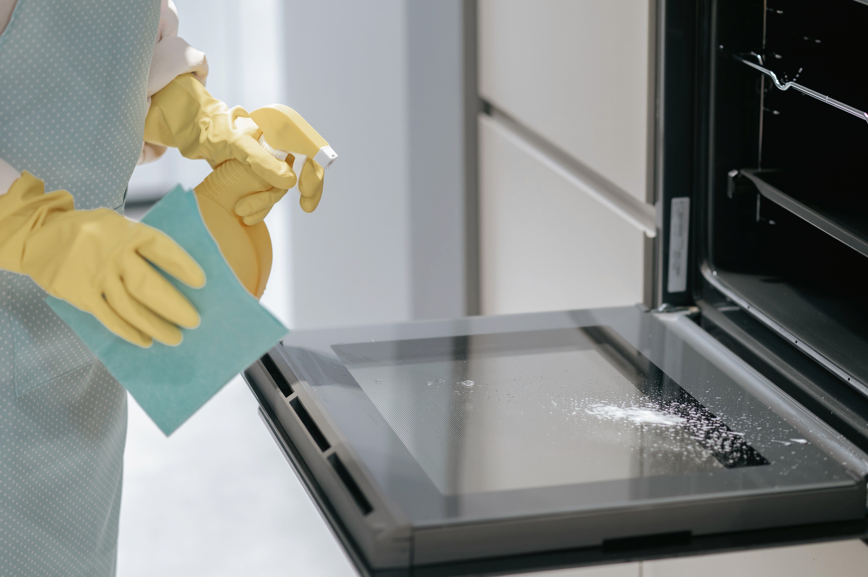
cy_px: 283
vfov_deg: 15.5
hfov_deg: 23.1
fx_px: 2120
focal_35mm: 88
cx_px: 424
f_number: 2.5
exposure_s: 1/160
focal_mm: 85
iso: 800
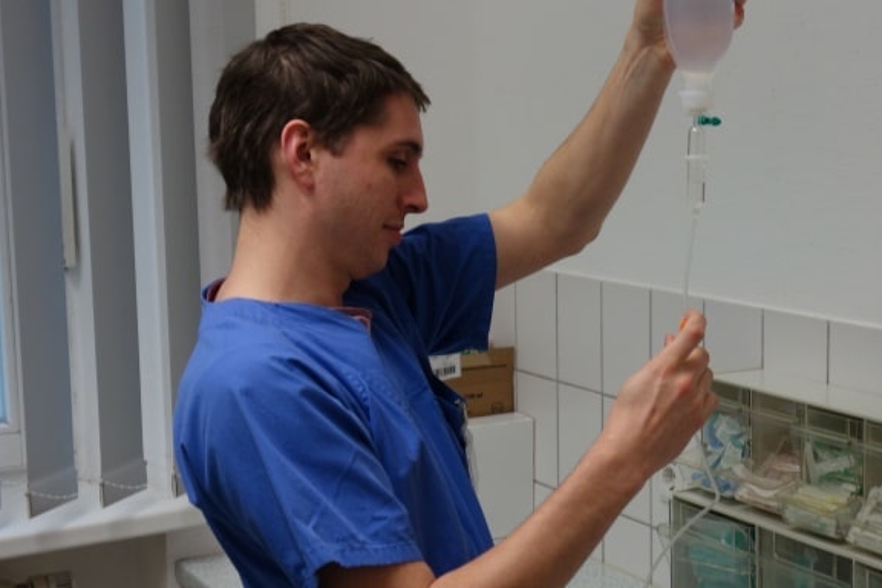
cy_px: 290
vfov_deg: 20.6
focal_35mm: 66
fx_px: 1617
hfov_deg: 29.8
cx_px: 697
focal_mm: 14.07
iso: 200
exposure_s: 1/40
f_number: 2.8
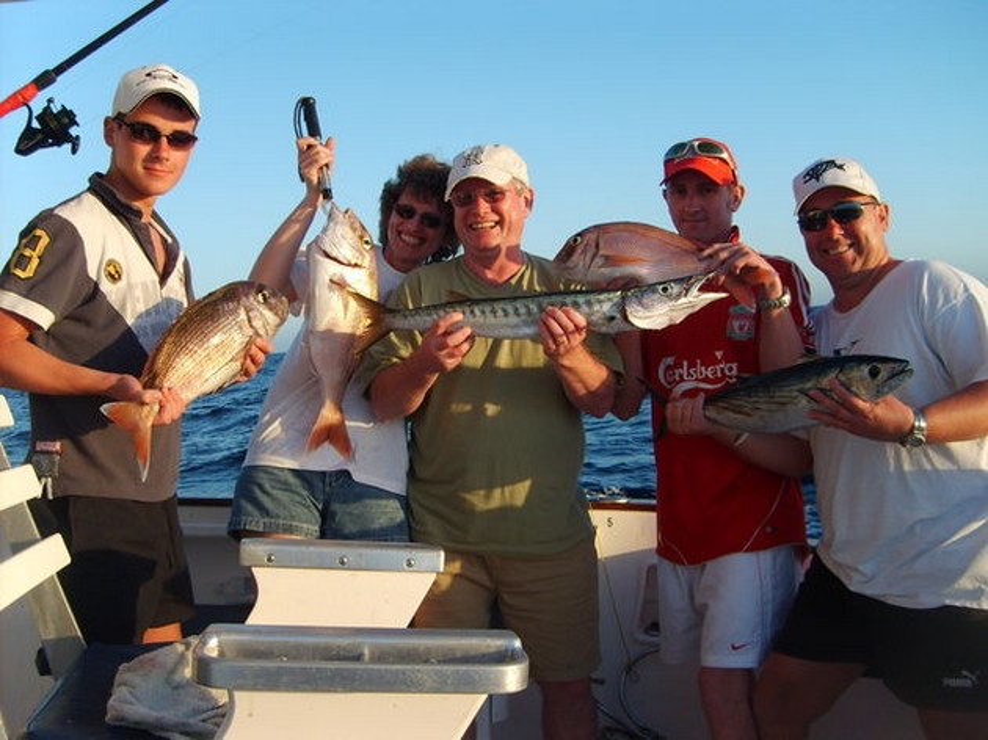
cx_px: 494
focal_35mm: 35
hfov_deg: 52.6
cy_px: 370
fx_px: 999
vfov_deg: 40.7
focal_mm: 5.8
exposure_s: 1/350
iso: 50
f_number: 2.8
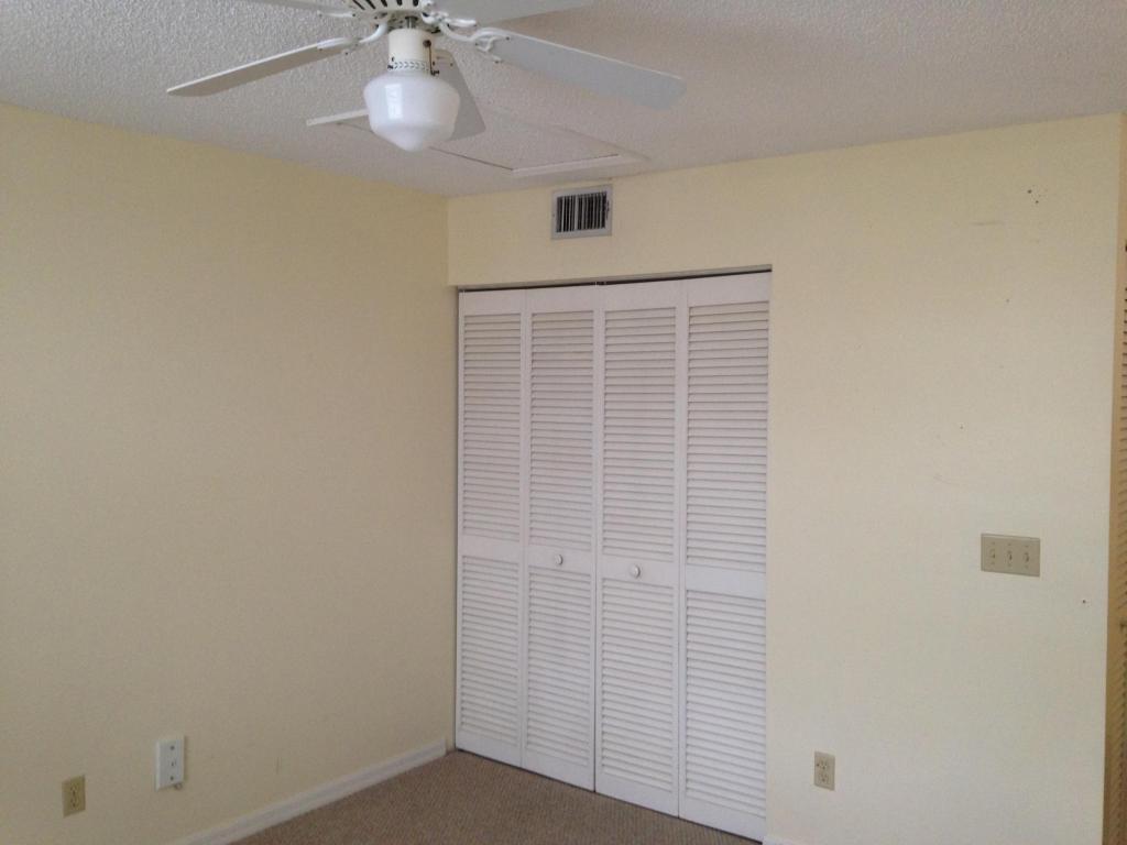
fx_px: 1074
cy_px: 422
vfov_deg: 42.9
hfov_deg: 55.4
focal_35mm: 33
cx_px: 564
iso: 125
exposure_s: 1/20
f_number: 2.4
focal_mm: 4.12
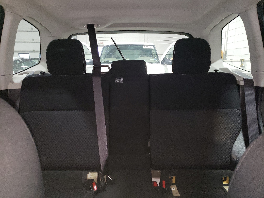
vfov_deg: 53.1
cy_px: 99
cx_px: 132
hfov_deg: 67.3
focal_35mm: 26
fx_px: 198
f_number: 1.5
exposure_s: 1/30
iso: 463
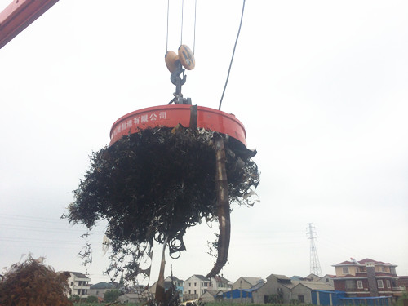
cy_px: 153
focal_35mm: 30
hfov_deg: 60.0
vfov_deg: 46.8
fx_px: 354
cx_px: 204
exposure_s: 1/4566
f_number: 2.2
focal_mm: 4.12
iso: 40
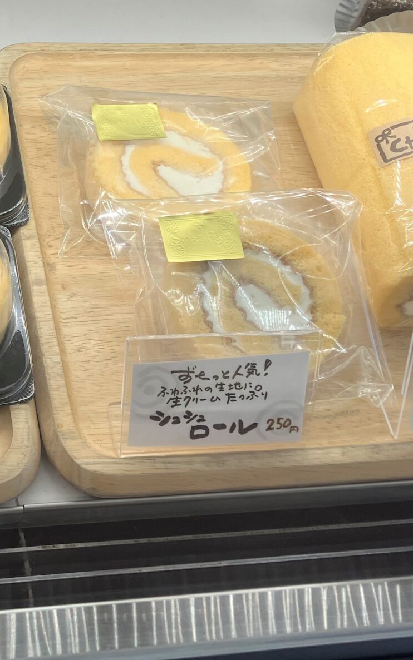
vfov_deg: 31.9
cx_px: 22
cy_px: 262
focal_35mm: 64
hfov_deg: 19.8
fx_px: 1152
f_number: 1.8
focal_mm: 3.99
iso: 32
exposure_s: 1/467
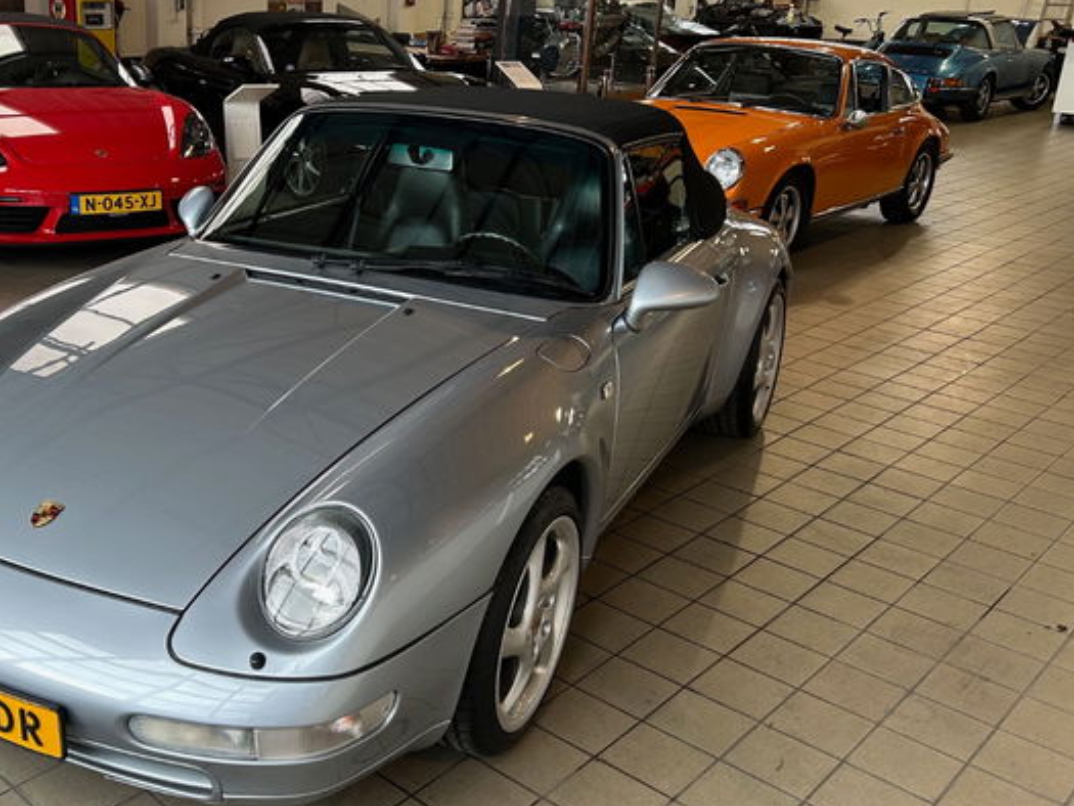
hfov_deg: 48.2
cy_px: 389
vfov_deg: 37.7
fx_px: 1179
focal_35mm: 38
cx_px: 360
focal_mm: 5.7
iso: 100
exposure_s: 1/50
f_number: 1.5
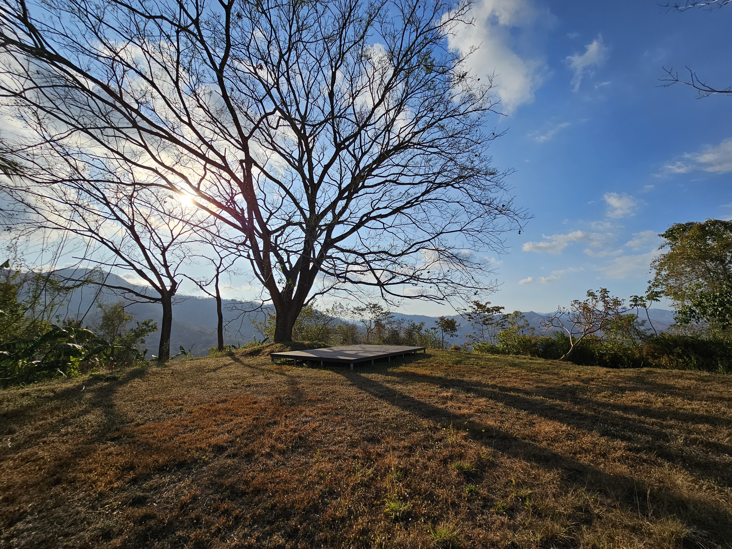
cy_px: 274
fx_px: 275
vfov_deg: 89.9
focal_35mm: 13
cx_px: 366
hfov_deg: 106.2
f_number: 2.2
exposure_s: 1/4279
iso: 50
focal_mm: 2.2
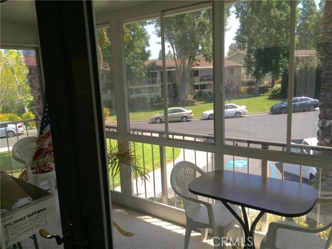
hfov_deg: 61.7
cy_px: 124
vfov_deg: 48.2
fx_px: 278
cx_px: 166
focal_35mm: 29
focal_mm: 4.15
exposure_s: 1/120
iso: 50
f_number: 2.2
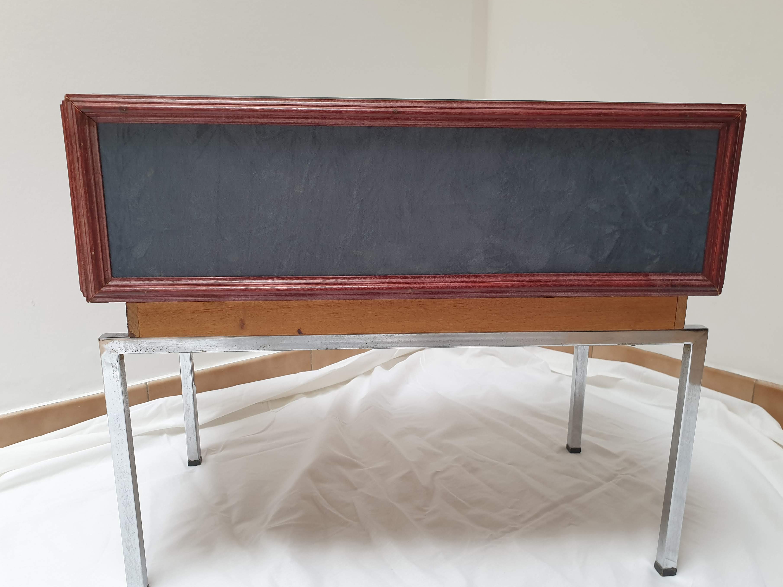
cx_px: 402
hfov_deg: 61.7
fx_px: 656
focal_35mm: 29
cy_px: 318
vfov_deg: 48.2
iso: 160
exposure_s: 1/60
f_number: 2.4
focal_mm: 4.3
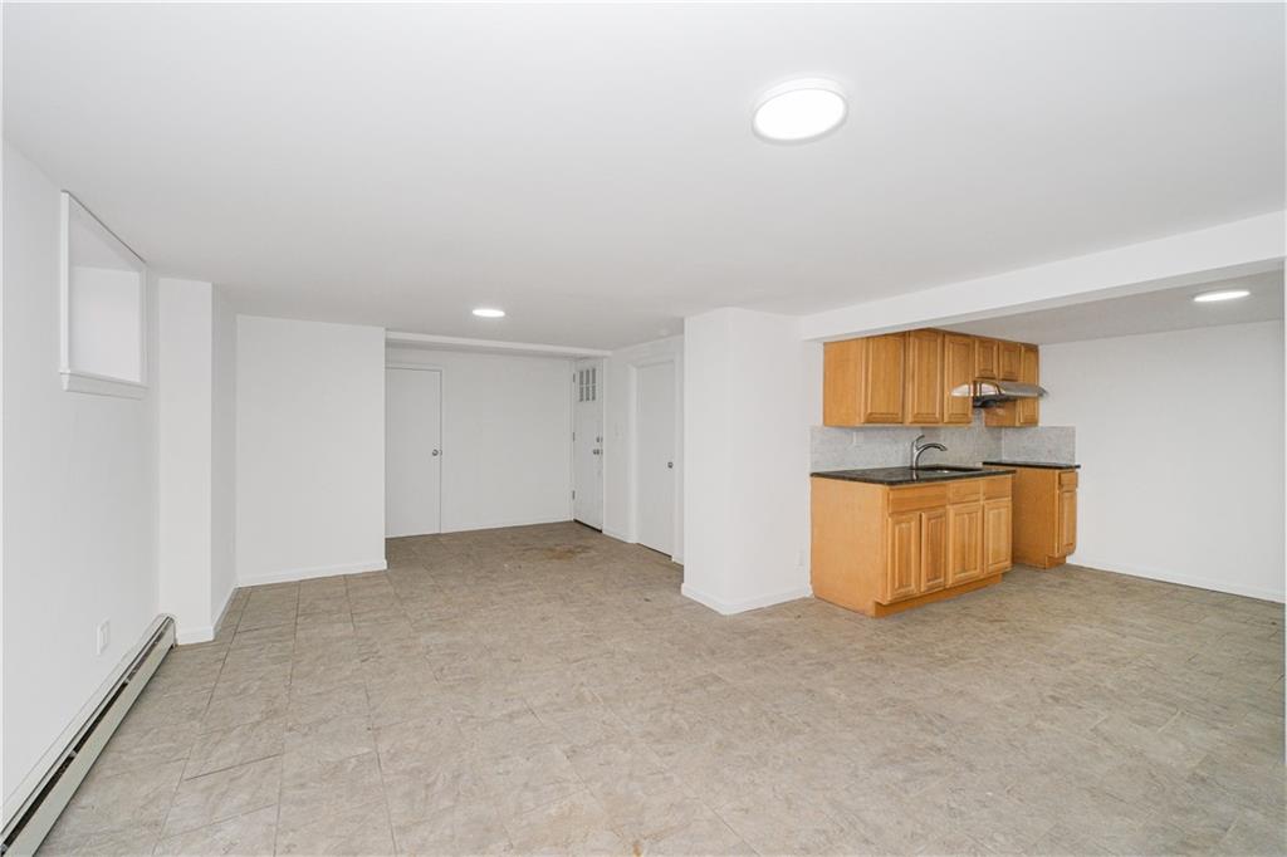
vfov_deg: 77.3
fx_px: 536
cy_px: 428
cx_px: 644
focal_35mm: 15
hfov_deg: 100.4
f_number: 8
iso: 800
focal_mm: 10
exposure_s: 1/60
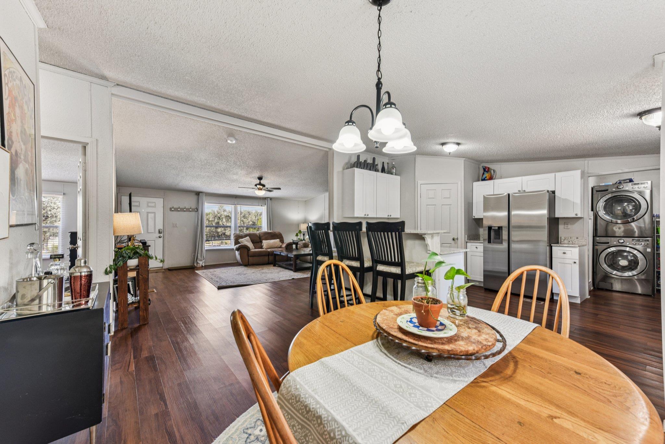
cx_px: 332
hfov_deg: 104.2
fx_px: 259
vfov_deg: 81.2
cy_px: 222
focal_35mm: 14
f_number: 8
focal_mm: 14
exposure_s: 1/8
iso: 180
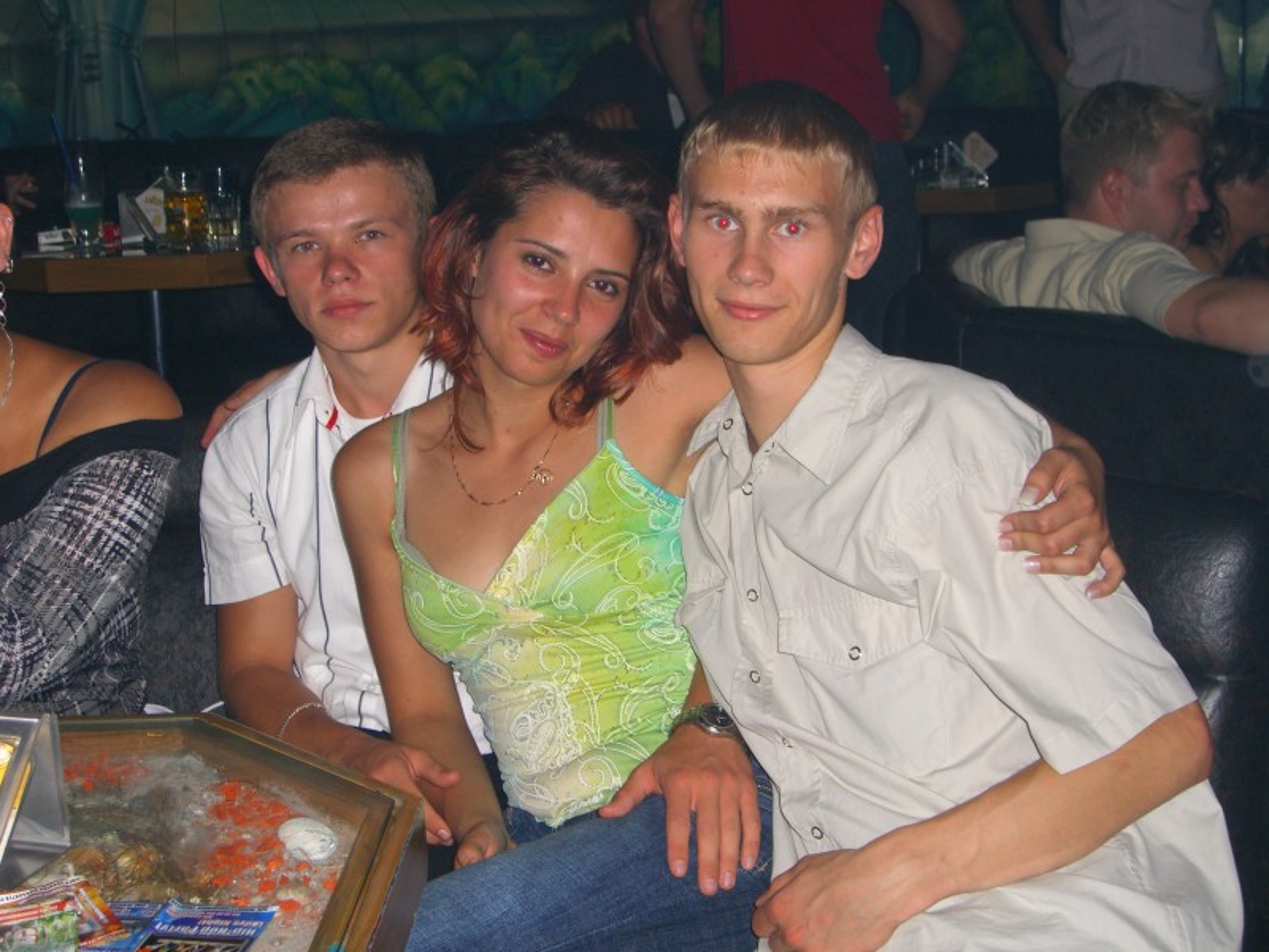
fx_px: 2090
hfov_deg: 33.8
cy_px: 476
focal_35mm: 57
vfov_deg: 25.7
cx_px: 634
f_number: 3.6
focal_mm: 11.8
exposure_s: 1/60
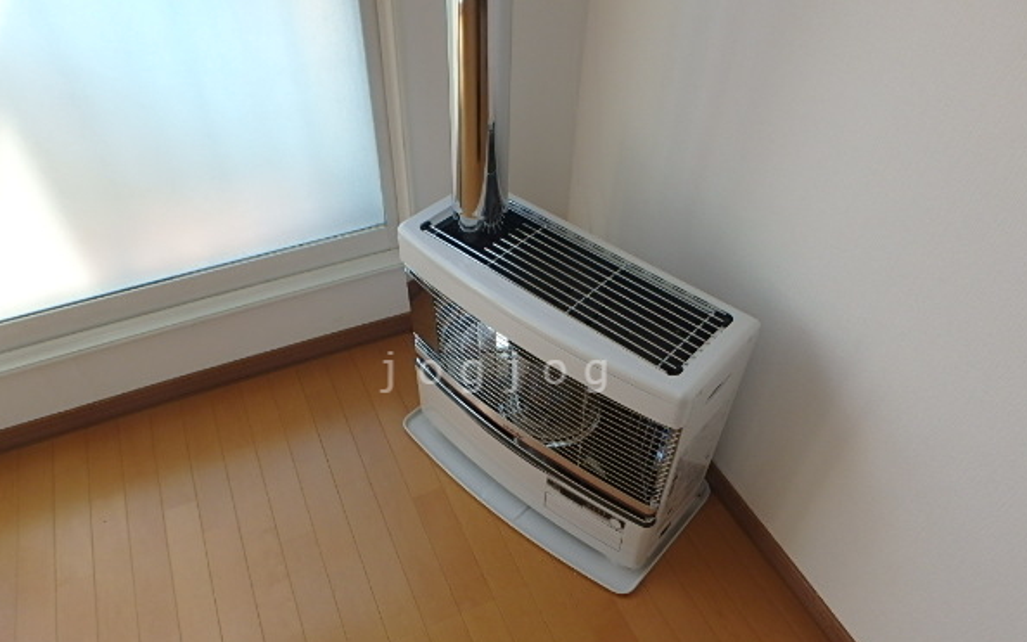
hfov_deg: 74.8
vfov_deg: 50.8
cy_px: 372
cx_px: 498
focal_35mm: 24
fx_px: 672
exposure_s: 1/100
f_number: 3.5
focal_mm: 3.7
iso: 125
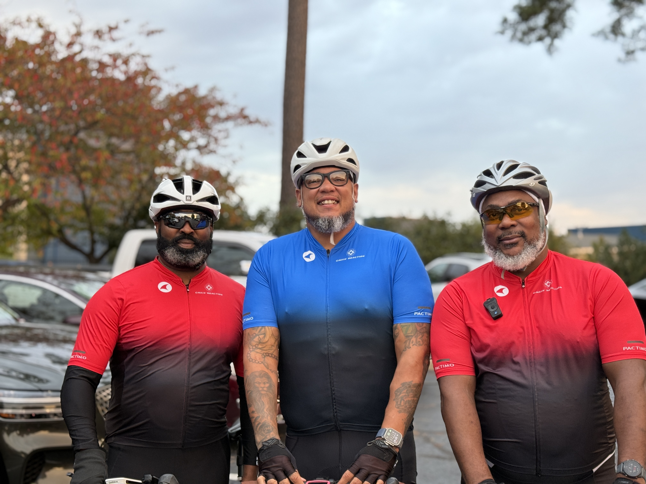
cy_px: 242
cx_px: 323
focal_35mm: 48
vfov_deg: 30.3
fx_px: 896
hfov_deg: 39.7
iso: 125
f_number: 1.78
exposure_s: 1/56
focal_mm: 6.76
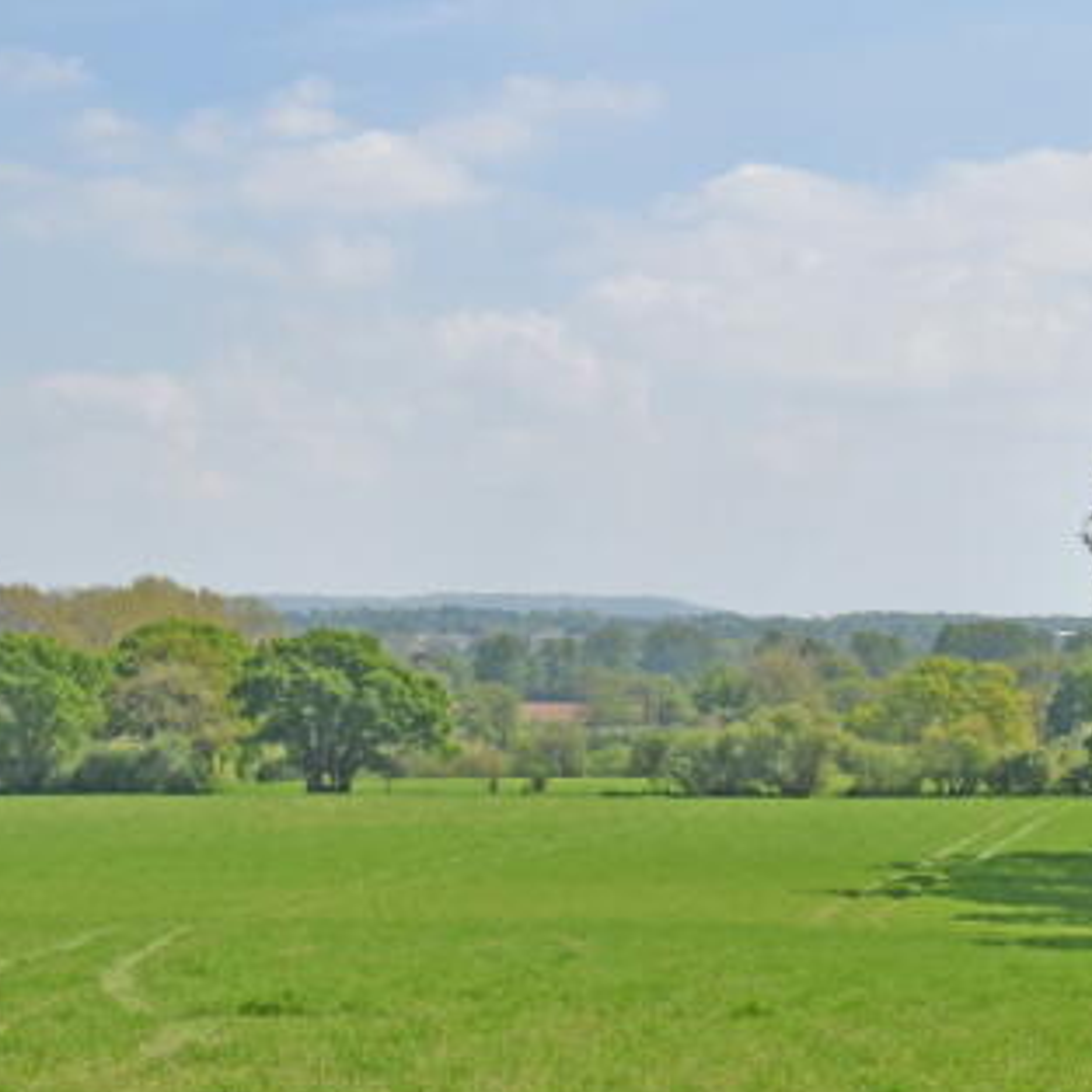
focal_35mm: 100
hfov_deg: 17.3
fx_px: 3569
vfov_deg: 17.4
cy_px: 686
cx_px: 279
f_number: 8
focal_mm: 24
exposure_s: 1/250
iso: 100
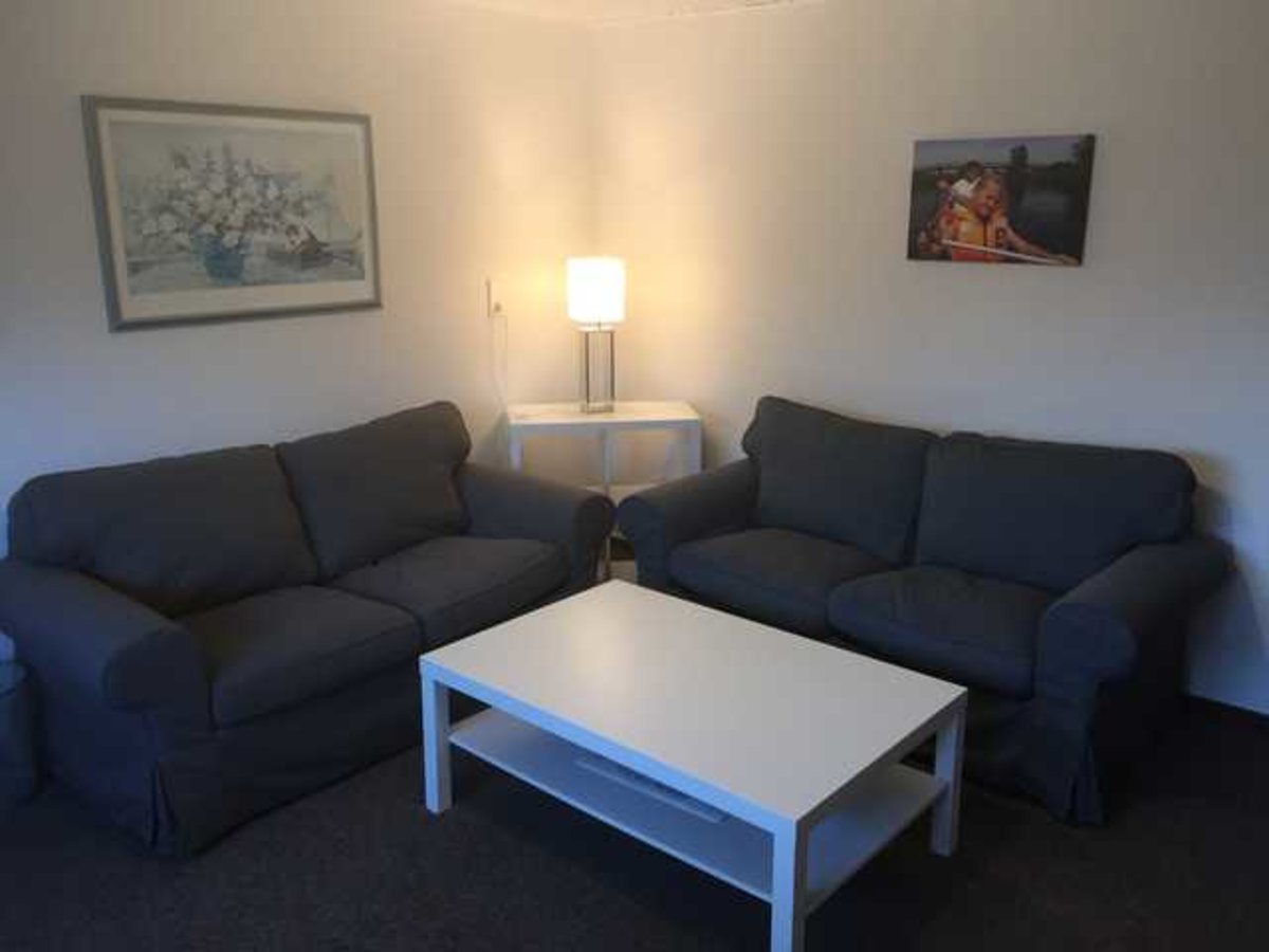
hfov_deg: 61.7
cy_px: 476
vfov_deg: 48.2
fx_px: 1063
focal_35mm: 29
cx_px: 634
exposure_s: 1/33
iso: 160
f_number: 2.2
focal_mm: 4.15
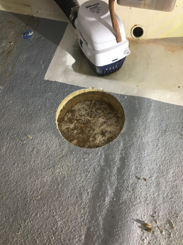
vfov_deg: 61.7
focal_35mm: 29
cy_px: 122
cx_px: 92
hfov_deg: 48.2
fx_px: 204
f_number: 2.2
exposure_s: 1/30
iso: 32
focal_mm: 4.15
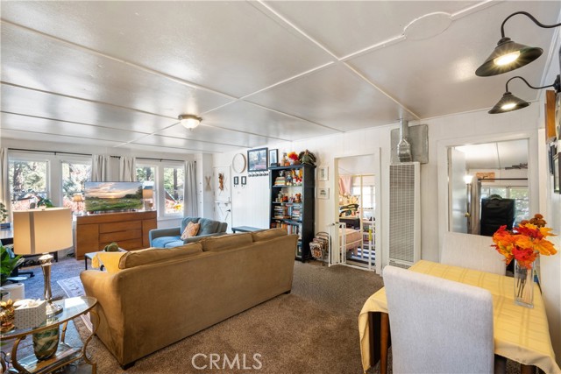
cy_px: 187
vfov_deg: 73.8
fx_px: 249
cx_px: 280
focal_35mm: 16
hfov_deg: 96.7
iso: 40
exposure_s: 30
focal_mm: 16
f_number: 22
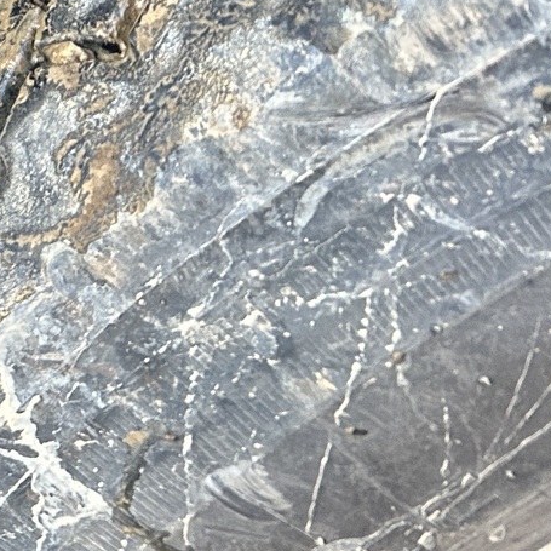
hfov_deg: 14.7
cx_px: -596
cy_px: -237
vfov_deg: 17.0
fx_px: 1693
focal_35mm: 94
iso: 250
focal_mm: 6.86
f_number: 1.78
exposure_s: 1/88
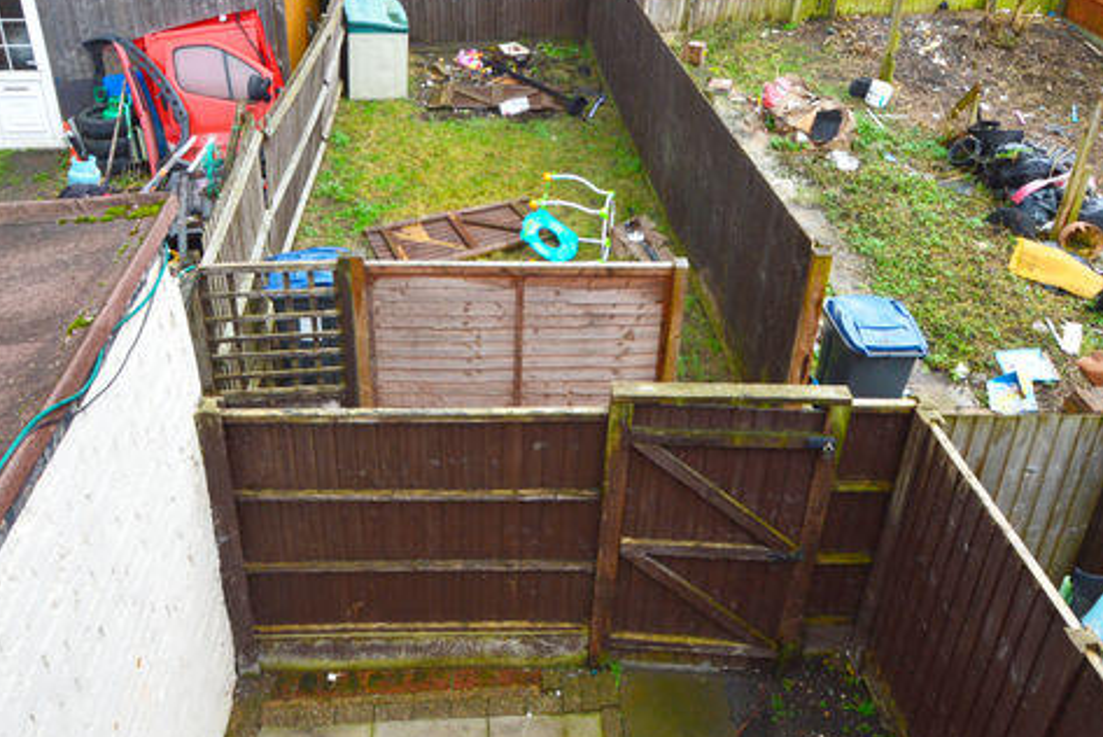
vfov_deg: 44.6
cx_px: 540
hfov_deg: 65.7
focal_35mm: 28
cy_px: 157
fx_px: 854
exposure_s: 1/100
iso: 400
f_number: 9
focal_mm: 11
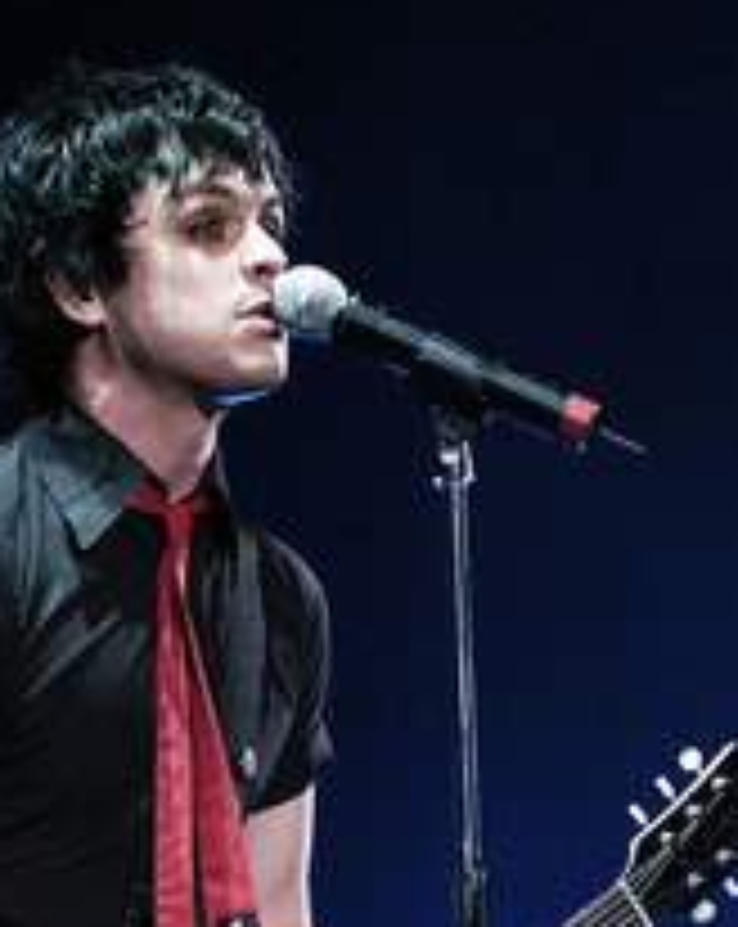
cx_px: 214
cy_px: 801
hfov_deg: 5.8
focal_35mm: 268
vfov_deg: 7.2
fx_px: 7339
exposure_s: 1/125
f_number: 4
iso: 800
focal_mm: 98
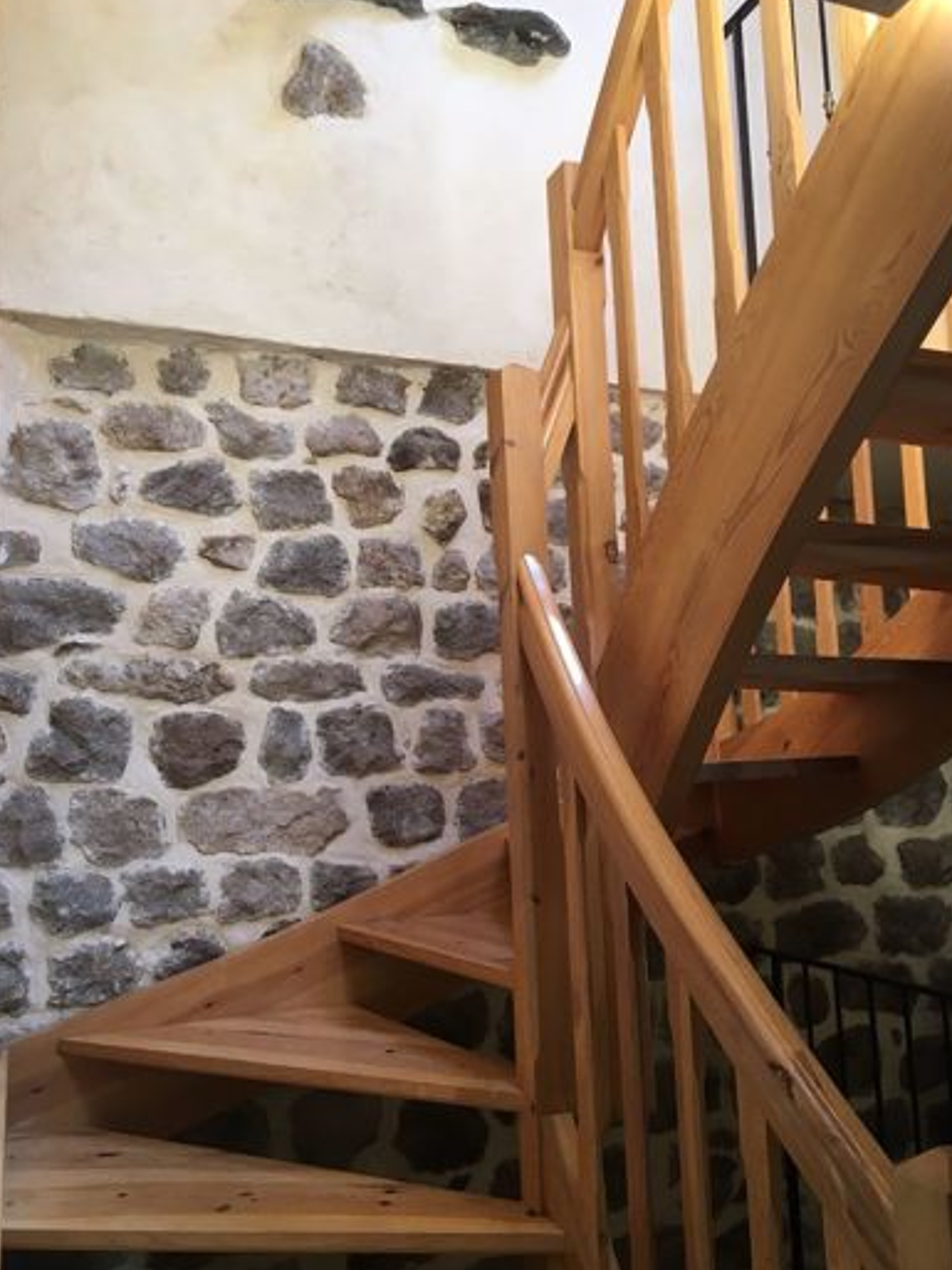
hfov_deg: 46.8
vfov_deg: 60.0
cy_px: 630
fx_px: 1101
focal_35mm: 30
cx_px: 482
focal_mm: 4.15
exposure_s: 1/33
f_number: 2.2
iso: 40
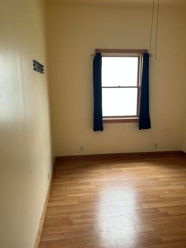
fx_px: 186
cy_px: 124
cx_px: 93
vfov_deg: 67.3
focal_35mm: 26
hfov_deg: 53.1
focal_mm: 5.1
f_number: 1.6
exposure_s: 1/121
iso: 80
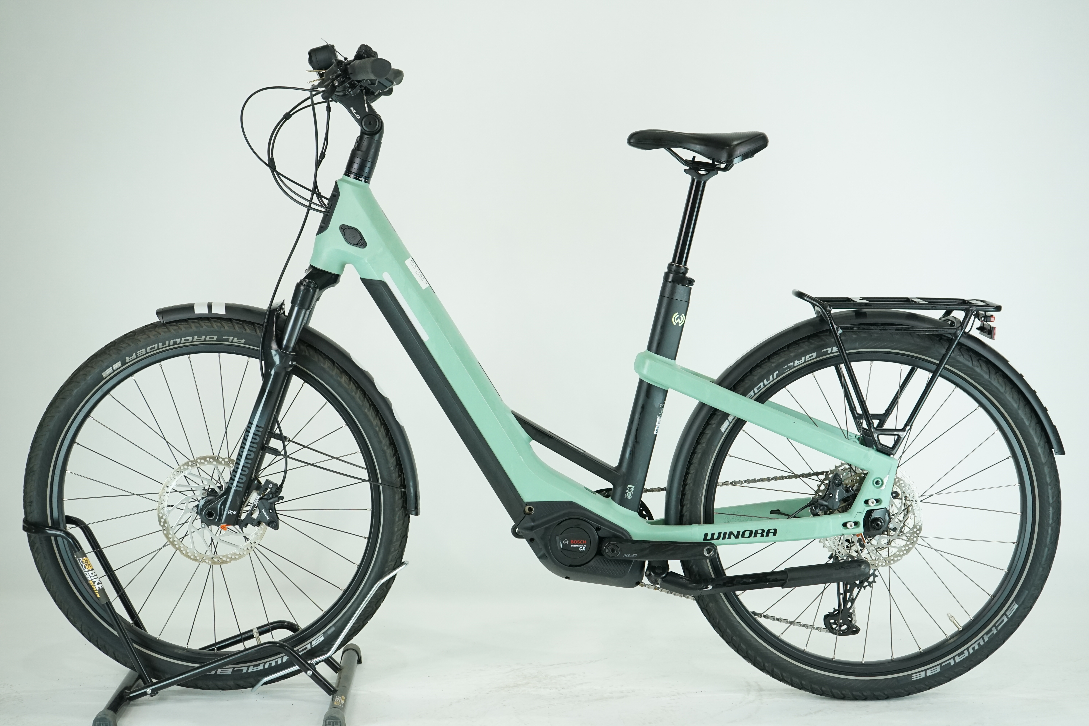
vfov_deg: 26.5
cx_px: 544
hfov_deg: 38.9
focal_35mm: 51
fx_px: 1543
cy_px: 363
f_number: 6.3
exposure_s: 1/200
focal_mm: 51
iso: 1600
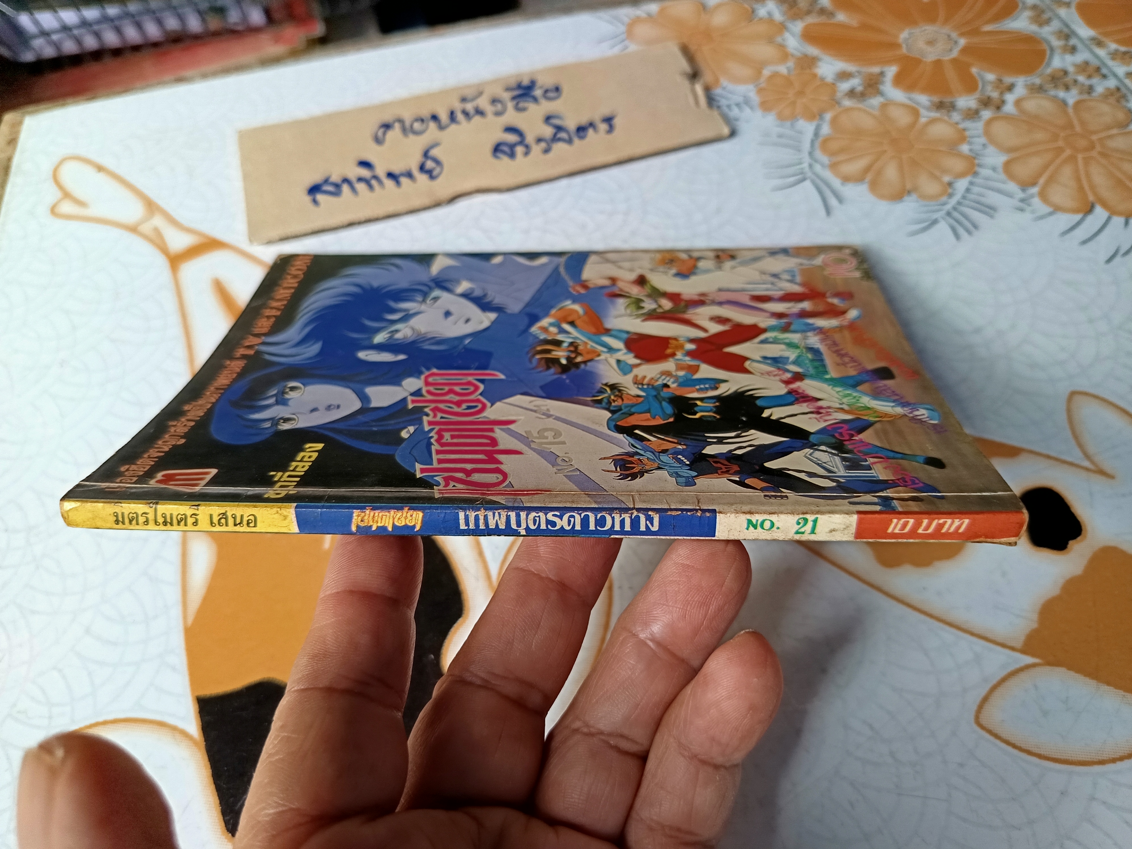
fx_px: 785
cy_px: 424
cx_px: 566
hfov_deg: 71.6
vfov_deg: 56.8
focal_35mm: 24
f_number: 1.7
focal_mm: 5.31
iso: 165
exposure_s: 1/50
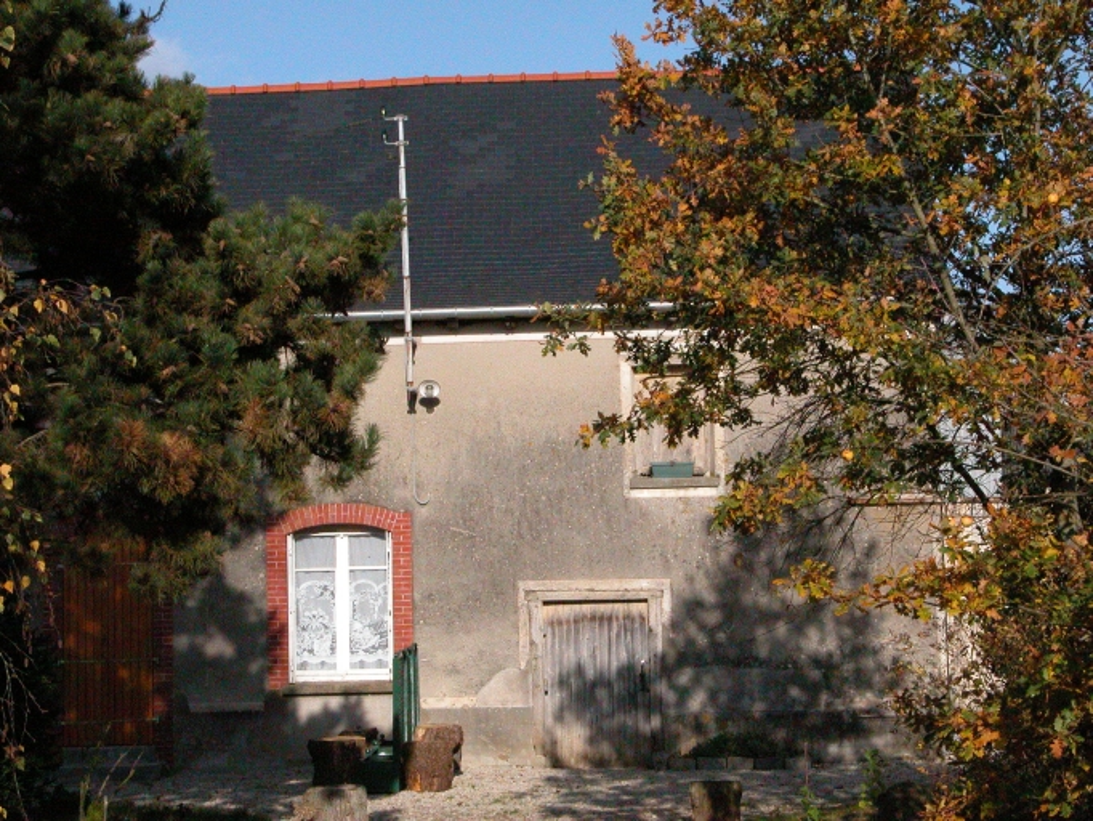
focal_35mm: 88
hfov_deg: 22.2
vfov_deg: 16.8
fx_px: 2780
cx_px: 546
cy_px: 410
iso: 800
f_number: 7.9
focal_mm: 22.3
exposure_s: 1/3597
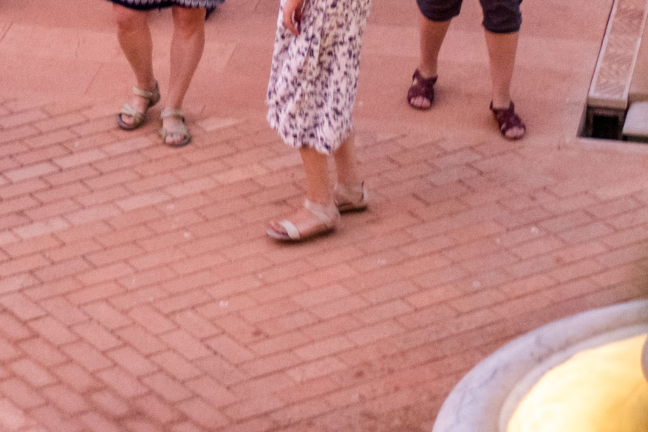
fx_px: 3601
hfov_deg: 10.2
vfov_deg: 6.7
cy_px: -299
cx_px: -53
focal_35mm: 200
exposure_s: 1/100
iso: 1000
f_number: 1.8
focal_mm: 50
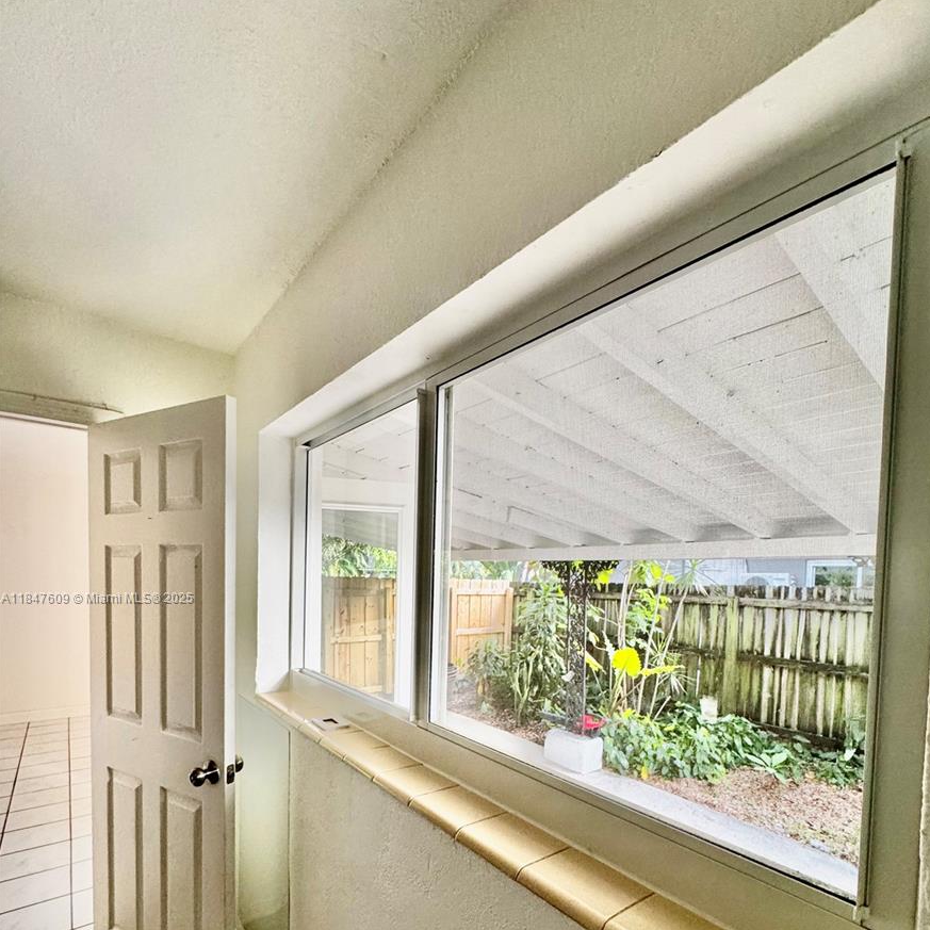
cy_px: 599
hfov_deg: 84.0
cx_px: 477
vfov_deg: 81.9
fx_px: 517
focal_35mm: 17
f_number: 2.2
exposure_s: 1/60
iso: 250
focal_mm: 2.22
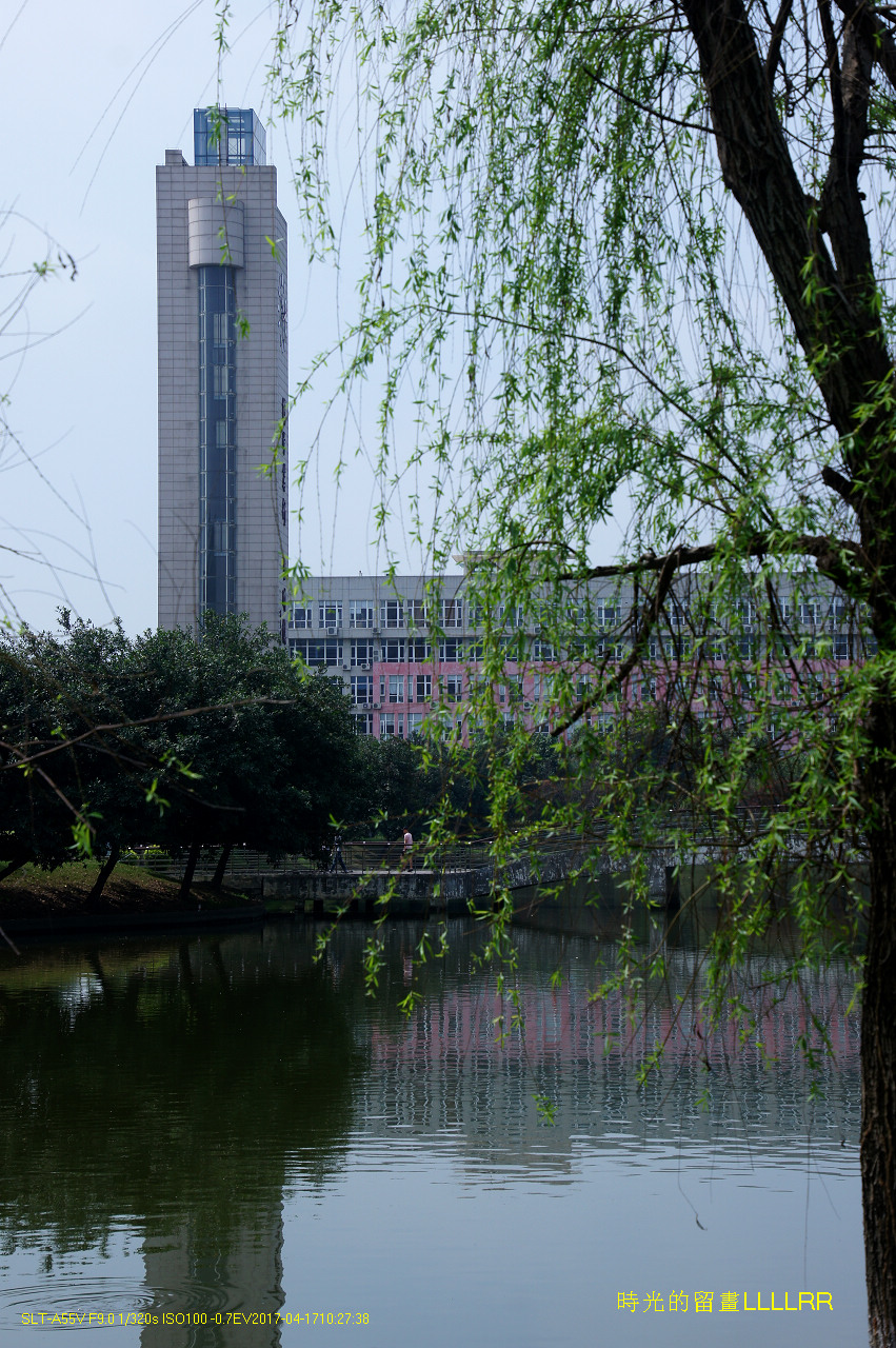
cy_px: 674
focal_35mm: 82
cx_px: 448
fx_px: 3086
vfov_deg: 24.6
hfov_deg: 16.5
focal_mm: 55
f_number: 9
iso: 100
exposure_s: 1/320
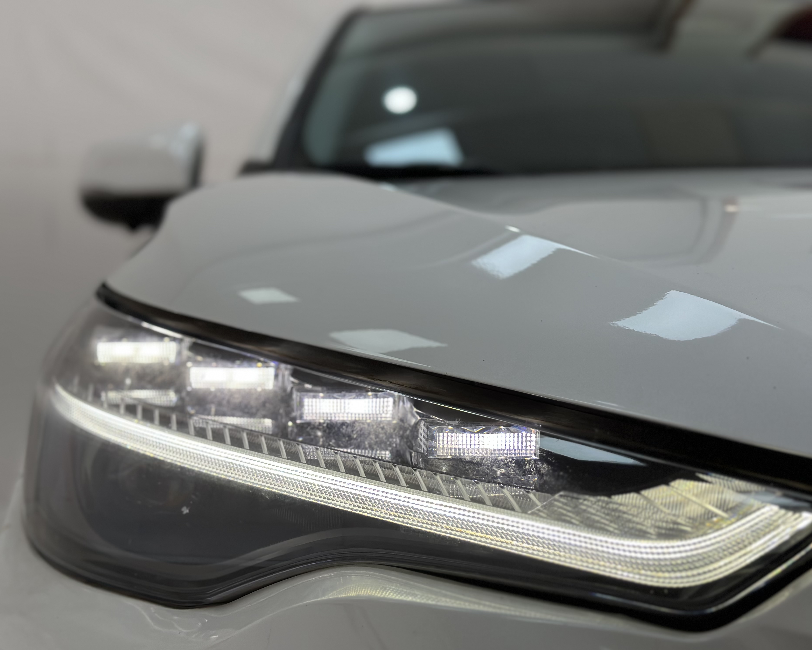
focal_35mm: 51
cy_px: 331
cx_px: 406
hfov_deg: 36.7
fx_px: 1226
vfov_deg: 29.7
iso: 100
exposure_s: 1/469
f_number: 1.78
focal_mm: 6.86
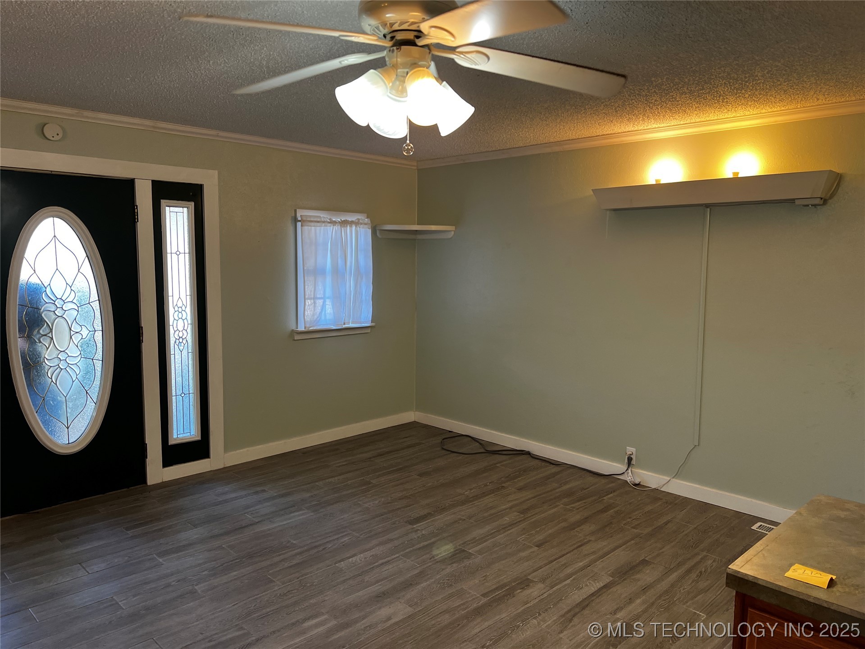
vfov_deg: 53.1
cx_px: 432
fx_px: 650
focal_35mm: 26
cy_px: 324
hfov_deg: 67.3
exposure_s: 1/120
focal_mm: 5.7
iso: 125
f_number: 1.5
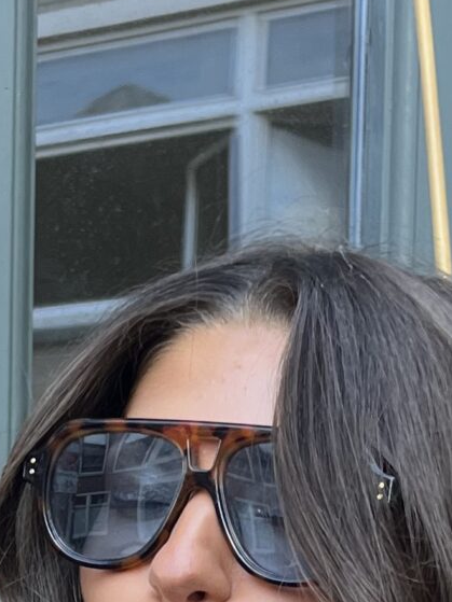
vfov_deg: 15.6
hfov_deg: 12.4
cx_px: 232
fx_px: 2073
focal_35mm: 119
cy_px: 827
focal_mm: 5.1
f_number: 1.6
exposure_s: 1/121
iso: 80
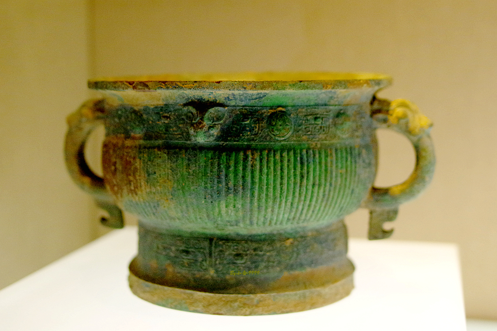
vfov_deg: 29.3
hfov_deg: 42.7
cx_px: 248
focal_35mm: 46
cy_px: 166
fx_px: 635
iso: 3200
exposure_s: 1/160
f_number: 2.8
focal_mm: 31
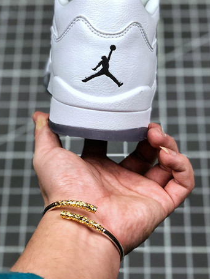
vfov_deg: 21.5
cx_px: 98
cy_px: 62
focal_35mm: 90
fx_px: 728
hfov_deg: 16.4
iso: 40
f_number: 2.8
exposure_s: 1/50
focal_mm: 6.6
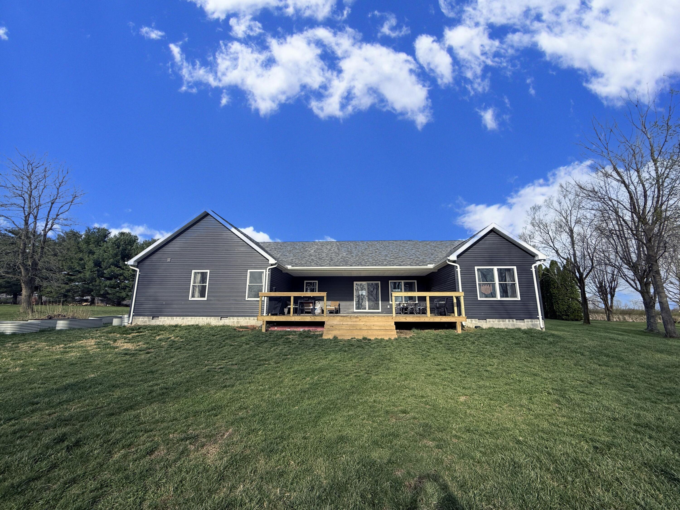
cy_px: 255
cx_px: 340
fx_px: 275
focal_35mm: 14
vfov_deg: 85.7
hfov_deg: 102.1
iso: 50
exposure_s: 1/1848
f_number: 2.2
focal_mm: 2.22
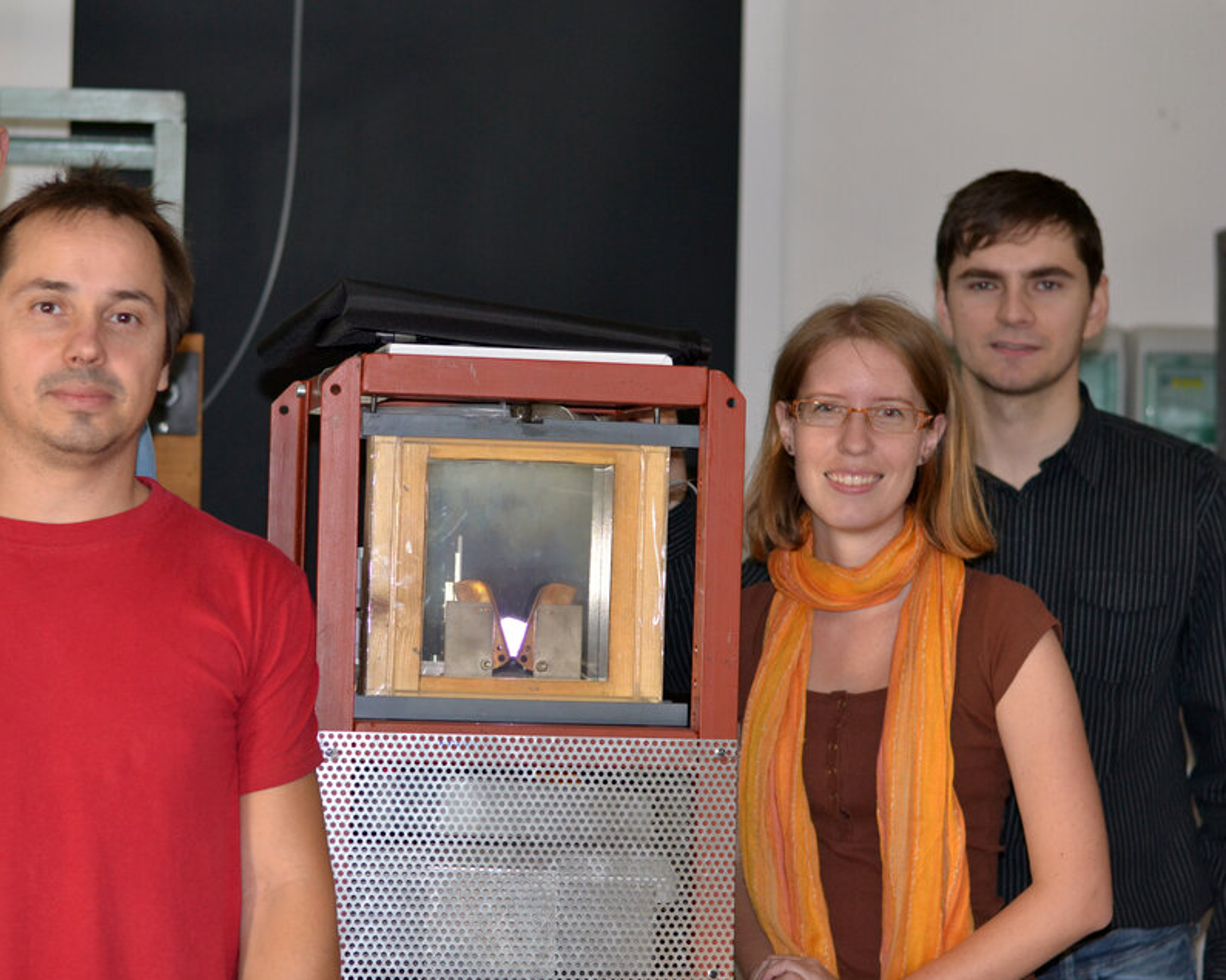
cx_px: 504
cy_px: 492
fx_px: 3084
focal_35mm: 85
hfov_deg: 22.5
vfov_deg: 18.1
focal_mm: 50
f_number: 2.8
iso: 800
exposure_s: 1/1.6
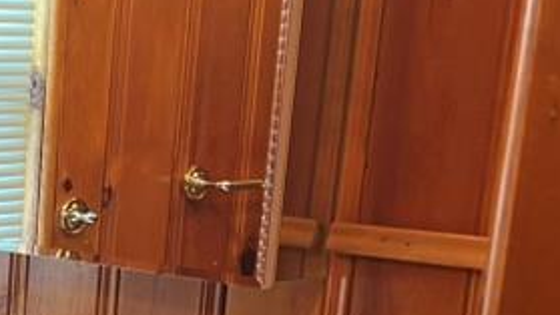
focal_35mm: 104
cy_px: 457
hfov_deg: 18.6
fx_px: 1544
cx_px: -233
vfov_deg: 11.2
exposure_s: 1/60
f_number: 1.5
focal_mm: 5.7
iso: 100
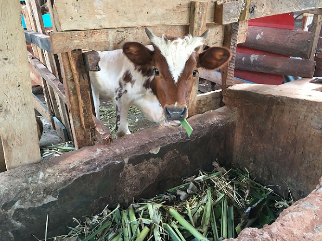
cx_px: 161
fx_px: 270
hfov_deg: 61.7
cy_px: 120
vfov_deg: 48.2
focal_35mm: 29
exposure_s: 1/33
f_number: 2.2
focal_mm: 4.15
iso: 80
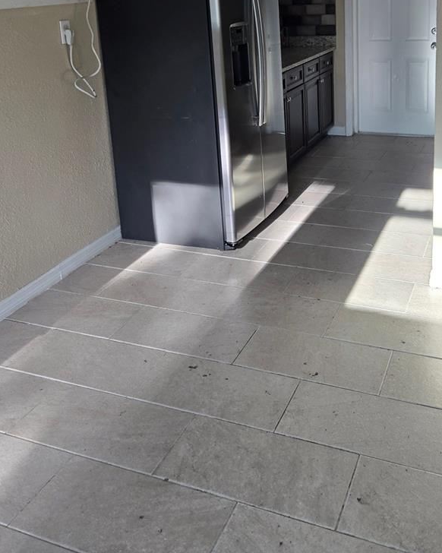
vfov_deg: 46.5
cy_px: 109
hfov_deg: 39.9
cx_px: 267
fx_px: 605
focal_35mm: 37
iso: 40
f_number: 1.8
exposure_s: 1/180
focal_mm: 5.4
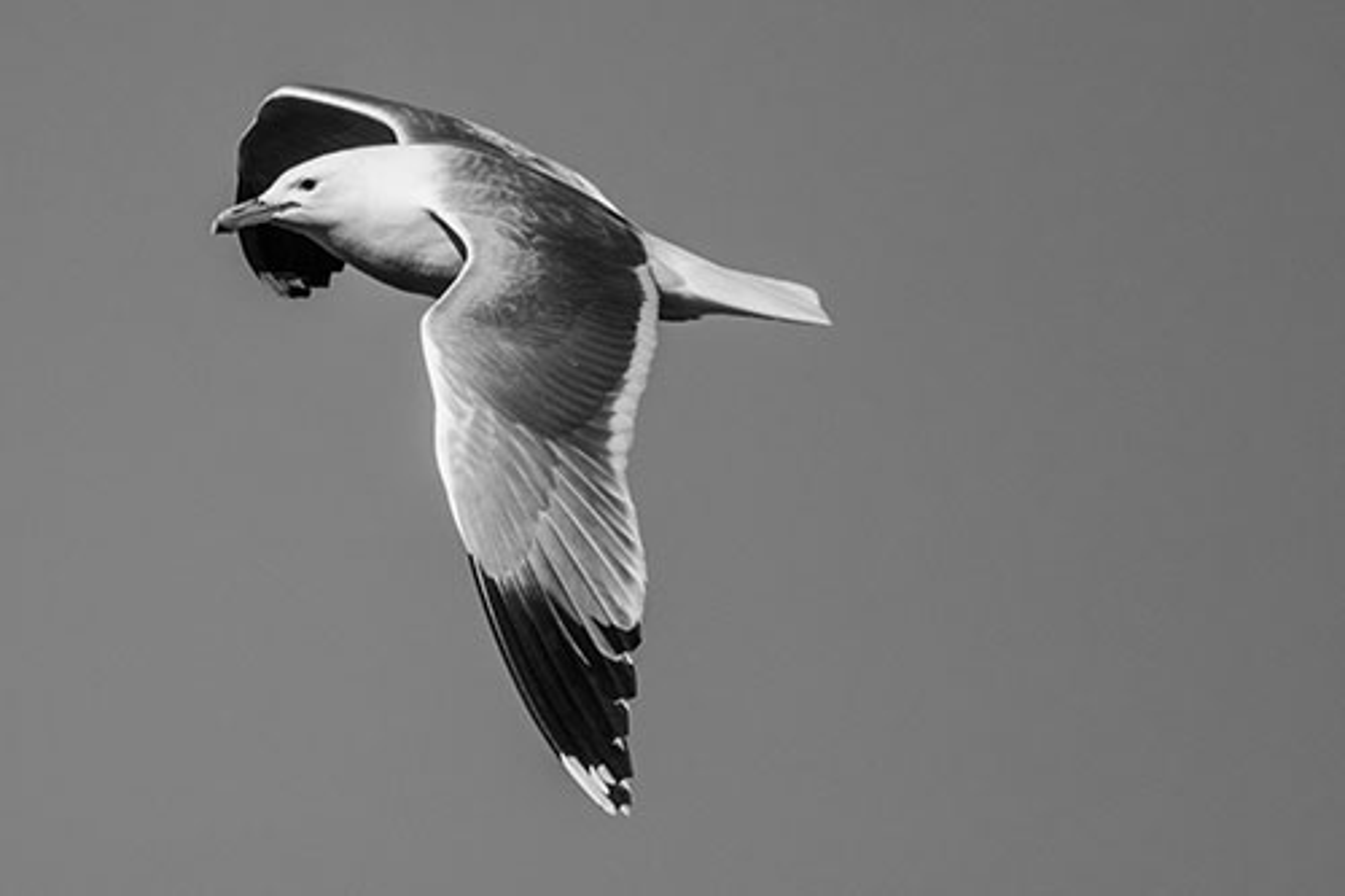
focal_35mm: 1100
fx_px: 41081
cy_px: 448
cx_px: 672
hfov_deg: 1.9
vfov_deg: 1.2
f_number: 13
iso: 1250
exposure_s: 1/2500
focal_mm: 1100
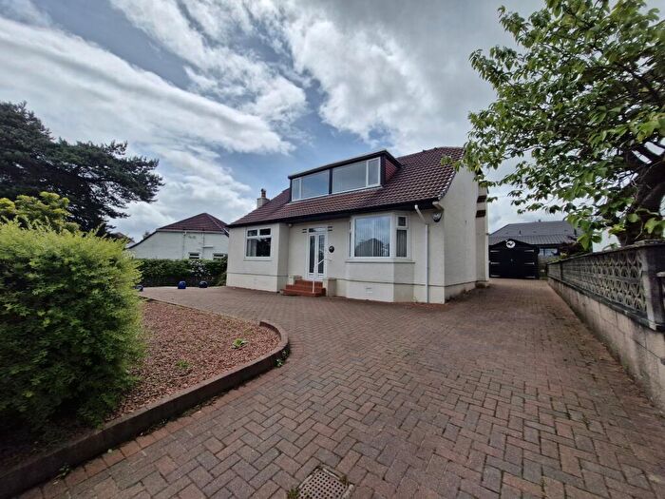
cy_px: 250
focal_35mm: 13
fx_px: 250
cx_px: 332
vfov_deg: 89.9
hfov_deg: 106.2
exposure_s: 1/3088
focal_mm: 1.74
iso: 50
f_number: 2.2
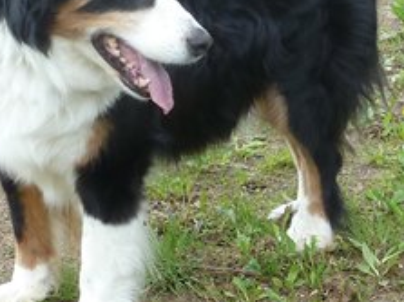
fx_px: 1761
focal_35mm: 151
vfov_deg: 9.8
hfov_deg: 13.0
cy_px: 206
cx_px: 377
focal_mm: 6.9
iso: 80
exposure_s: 1/125
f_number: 4
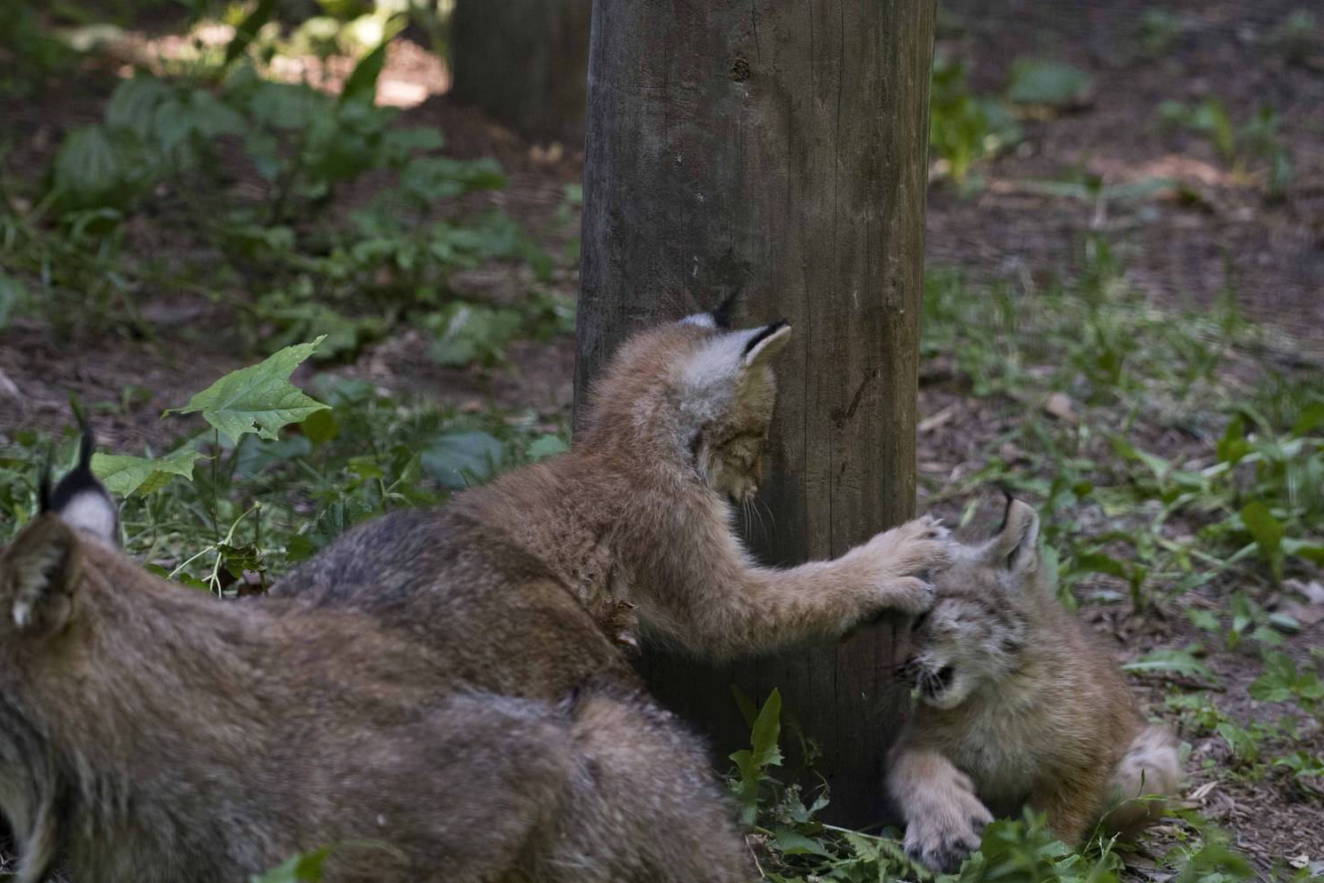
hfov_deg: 6.4
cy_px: 432
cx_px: 699
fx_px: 11842
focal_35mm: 322
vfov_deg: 4.3
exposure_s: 1/125
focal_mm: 200
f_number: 5.6
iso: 1000
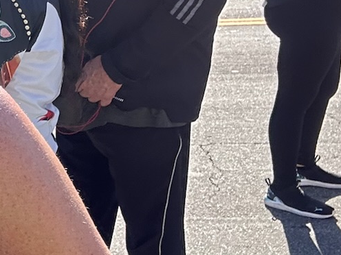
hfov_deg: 18.1
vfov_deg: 15.3
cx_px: -191
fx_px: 936
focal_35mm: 95
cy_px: 16
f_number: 1.9
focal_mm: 2.69
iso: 25
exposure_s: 1/334
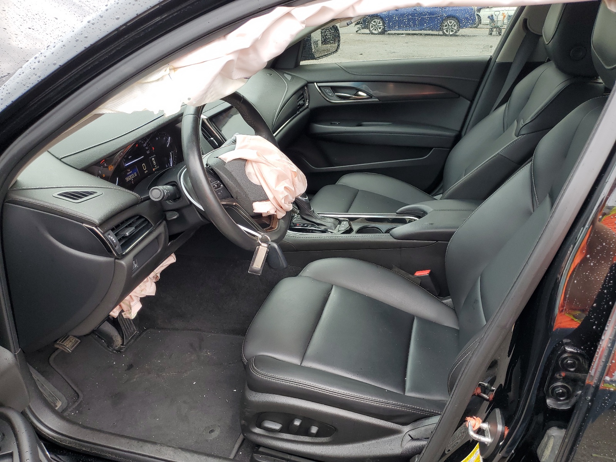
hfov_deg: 67.3
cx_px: 308
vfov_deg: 53.1
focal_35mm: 26
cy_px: 231
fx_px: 463
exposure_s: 1/128
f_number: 1.5
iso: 50
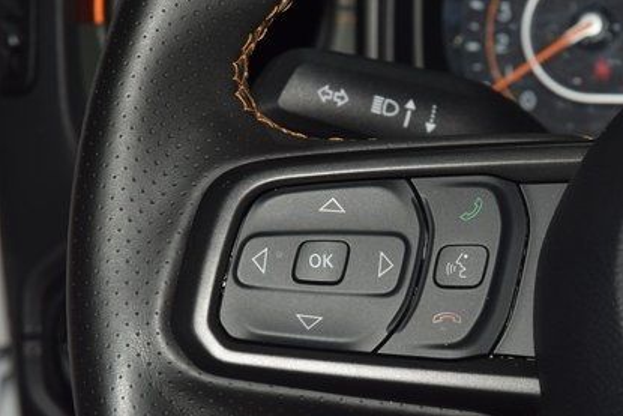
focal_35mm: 162
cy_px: 246
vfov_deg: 8.5
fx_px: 2804
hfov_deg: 12.7
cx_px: 383
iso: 100
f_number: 8
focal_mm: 70
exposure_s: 1/125
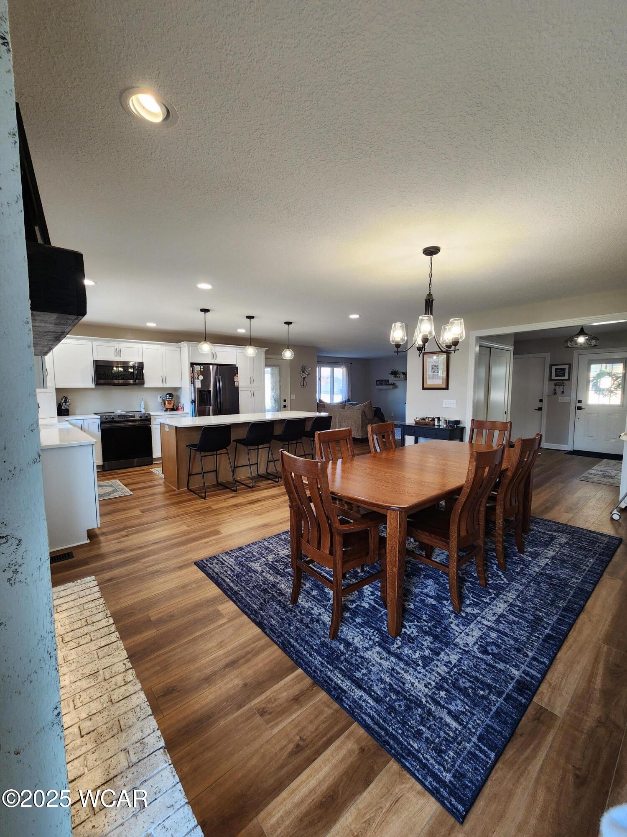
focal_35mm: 13
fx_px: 314
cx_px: 314
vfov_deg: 106.2
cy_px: 418
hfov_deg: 89.9
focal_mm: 2.2
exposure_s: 1/60
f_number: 2.2
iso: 125
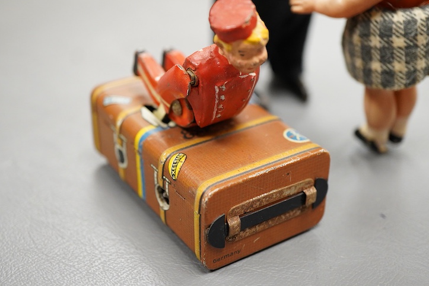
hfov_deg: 35.6
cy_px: 113
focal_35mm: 56
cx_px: 209
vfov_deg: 24.1
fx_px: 667
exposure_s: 1/125
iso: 1250
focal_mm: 30
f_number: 3.5
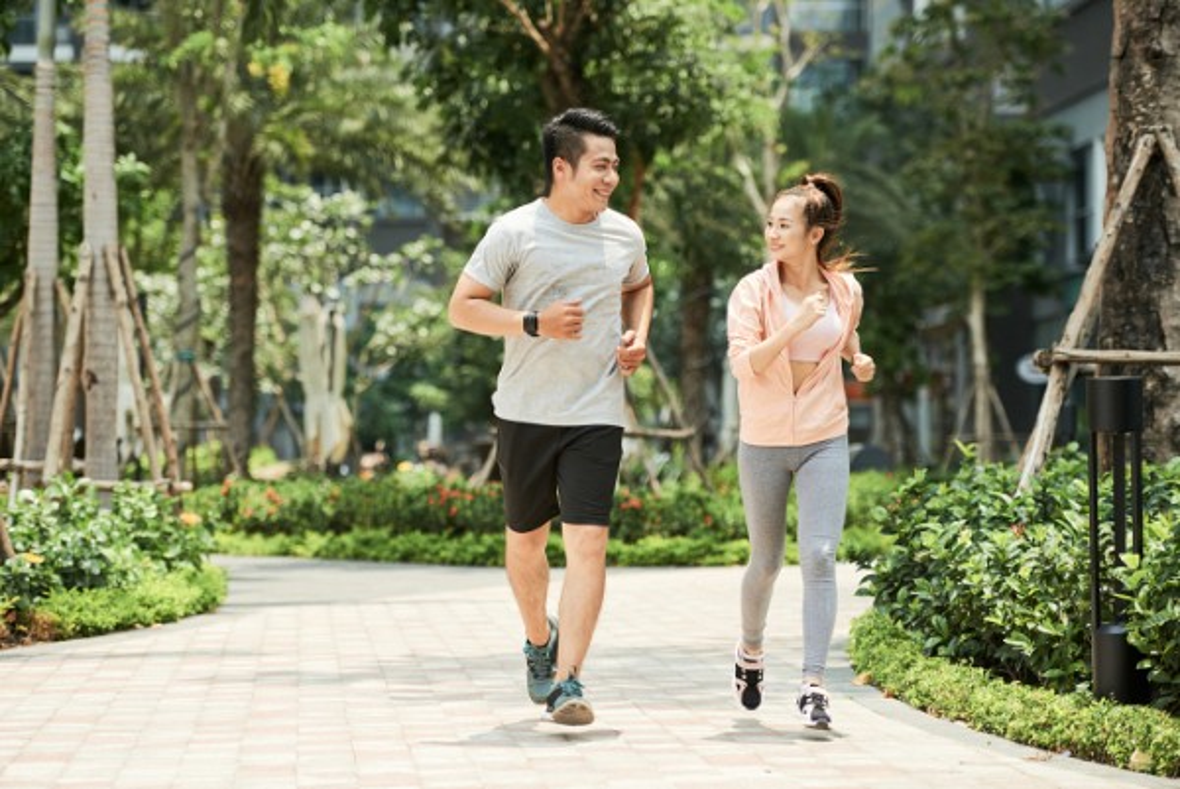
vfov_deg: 13.4
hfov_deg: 20.0
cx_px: 590
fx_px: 3346
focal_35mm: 102
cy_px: 394
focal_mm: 102
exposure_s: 1/4000
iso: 400
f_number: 2.8
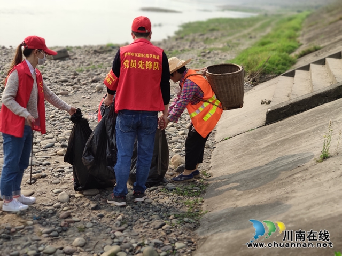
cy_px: 128
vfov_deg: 27.0
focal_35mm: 54
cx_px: 171
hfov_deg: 35.5
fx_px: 534
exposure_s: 1/556
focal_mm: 6.22
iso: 100
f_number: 2.2
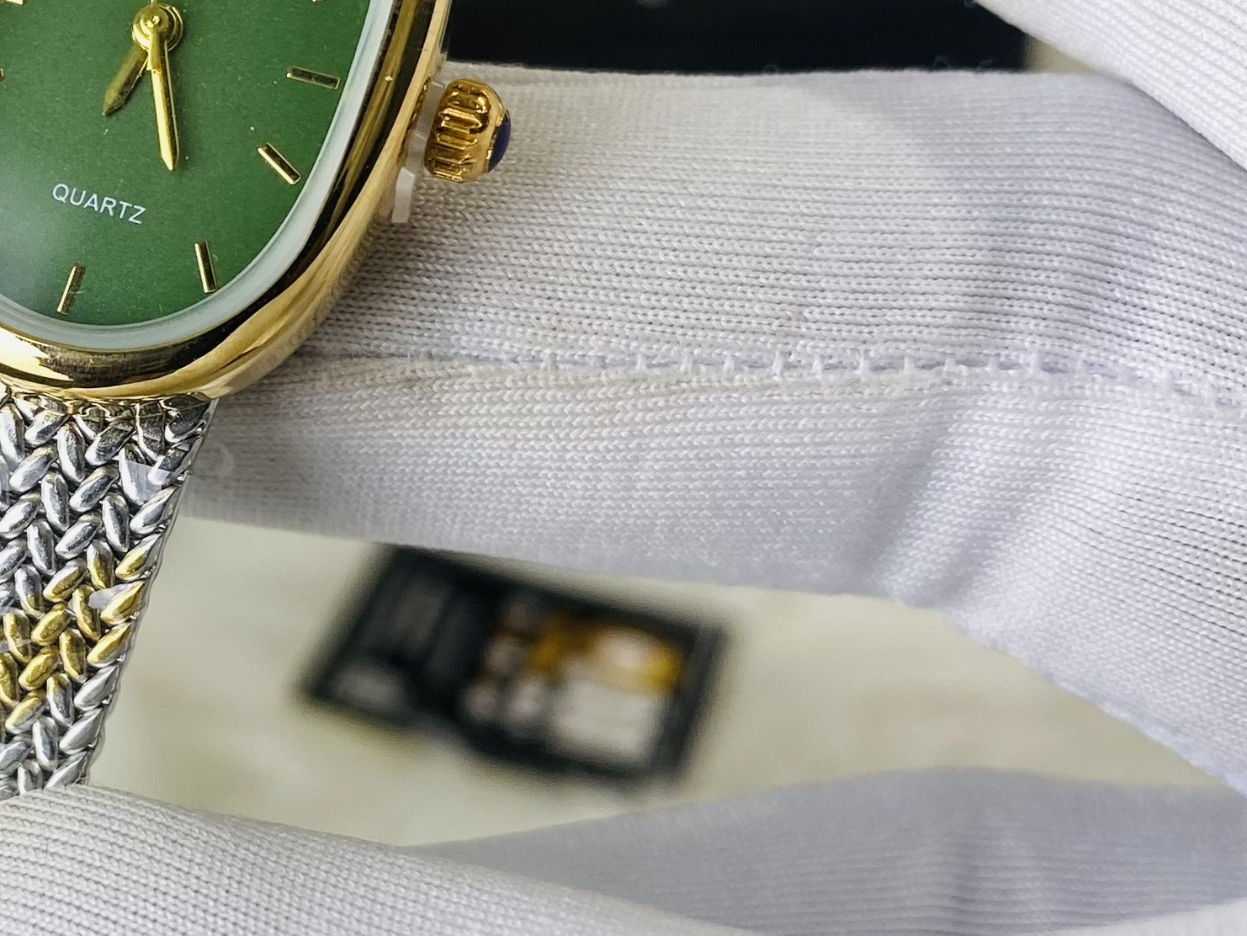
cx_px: 40
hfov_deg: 27.2
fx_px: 2450
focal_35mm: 68
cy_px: 625
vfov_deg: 21.5
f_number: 1.8
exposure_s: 1/100
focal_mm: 4.25
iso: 32
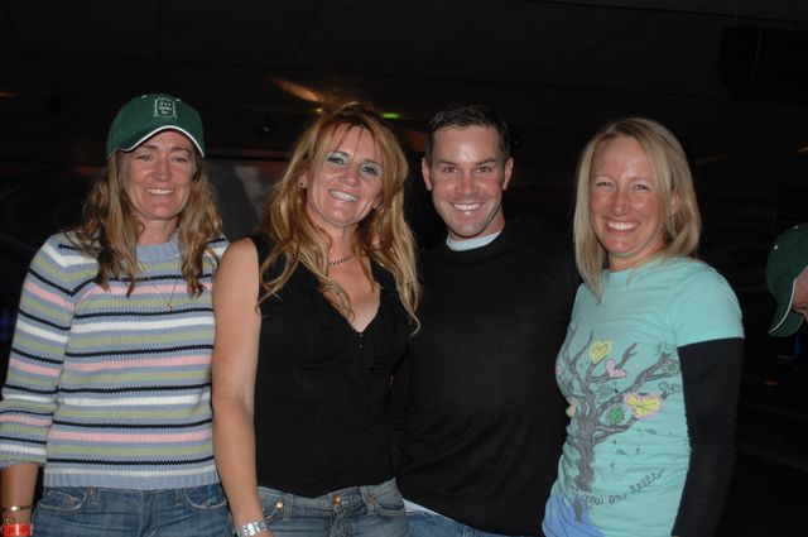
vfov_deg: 21.5
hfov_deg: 31.9
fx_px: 1412
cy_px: 268
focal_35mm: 63
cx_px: 404
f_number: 4
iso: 400
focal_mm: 42
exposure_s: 1/125
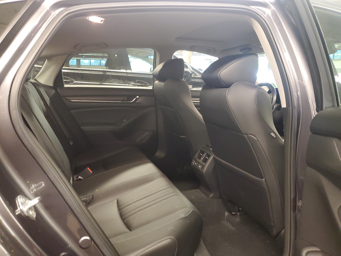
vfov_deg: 53.1
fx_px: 256
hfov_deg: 67.3
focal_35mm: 26
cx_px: 170
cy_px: 128
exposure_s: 1/17
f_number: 1.5
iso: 293
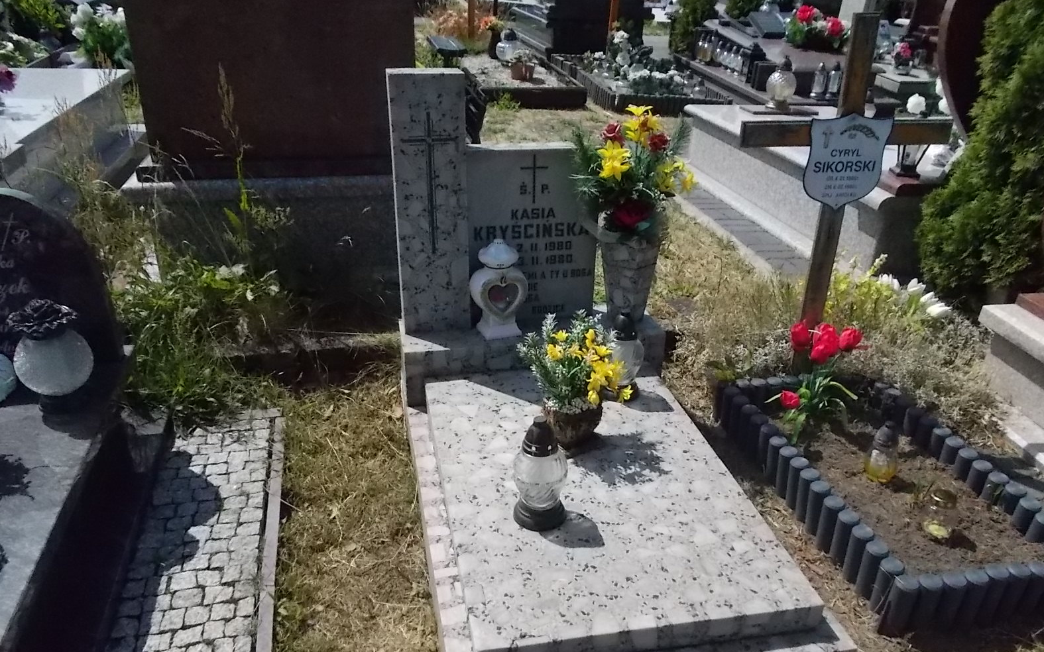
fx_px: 797
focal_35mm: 28
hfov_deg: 66.5
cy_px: 373
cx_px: 524
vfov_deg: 44.4
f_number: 8
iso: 400
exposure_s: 1/1000
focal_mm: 4.6
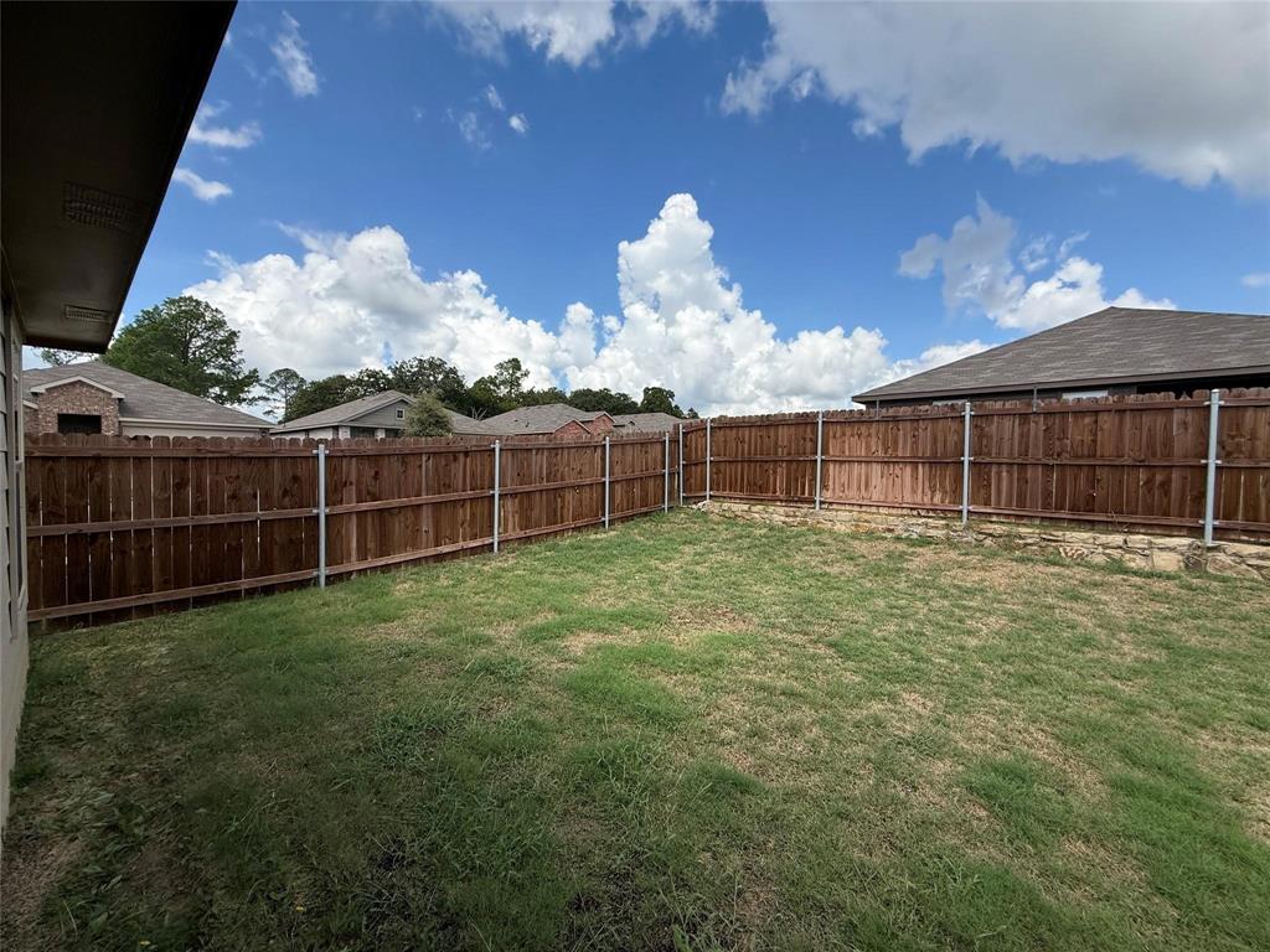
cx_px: 635
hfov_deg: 102.1
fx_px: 514
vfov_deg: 85.7
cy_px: 476
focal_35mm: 14
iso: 50
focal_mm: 2.22
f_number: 2.2
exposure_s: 1/2165
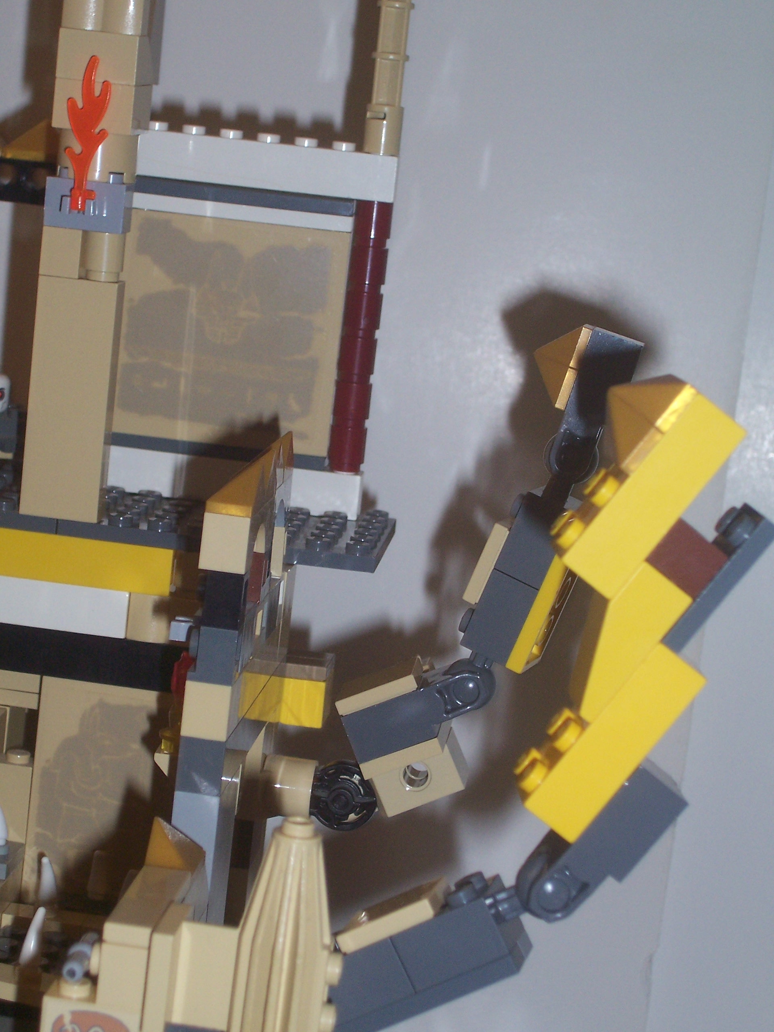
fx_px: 2445
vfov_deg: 23.8
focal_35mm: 82
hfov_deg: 18.0
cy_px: 516
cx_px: 387
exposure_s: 1/90
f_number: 4.1
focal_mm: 13.5
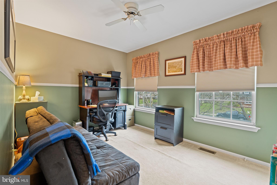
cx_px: 138
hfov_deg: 96.7
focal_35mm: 16
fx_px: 123
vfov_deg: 73.7
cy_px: 92
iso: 400
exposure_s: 1/1.25
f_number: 8
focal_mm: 16
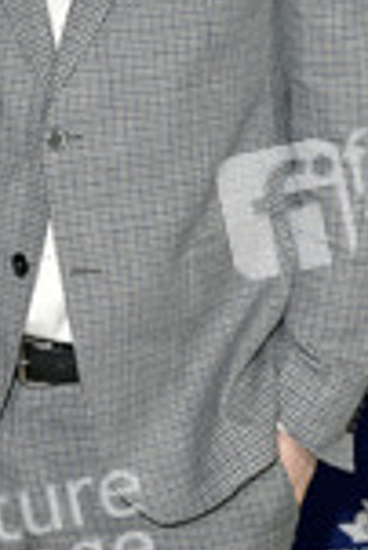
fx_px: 2264
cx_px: 73
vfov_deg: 13.7
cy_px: 11
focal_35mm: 148
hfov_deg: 9.3
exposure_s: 1/160
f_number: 5.6
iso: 2000
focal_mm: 56
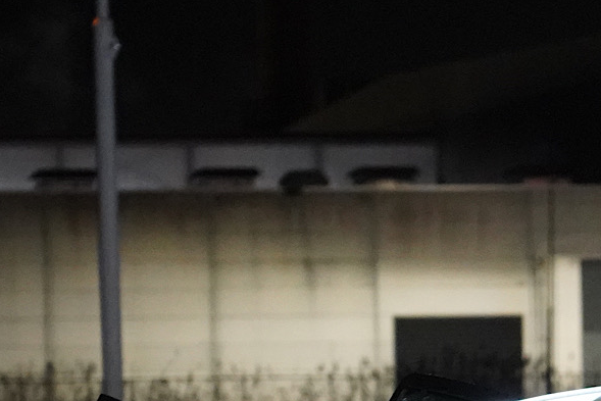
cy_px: 607
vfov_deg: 4.2
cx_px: 683
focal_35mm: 326
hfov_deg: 6.3
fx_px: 5443
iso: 12800
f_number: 4
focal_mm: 100
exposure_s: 1/50
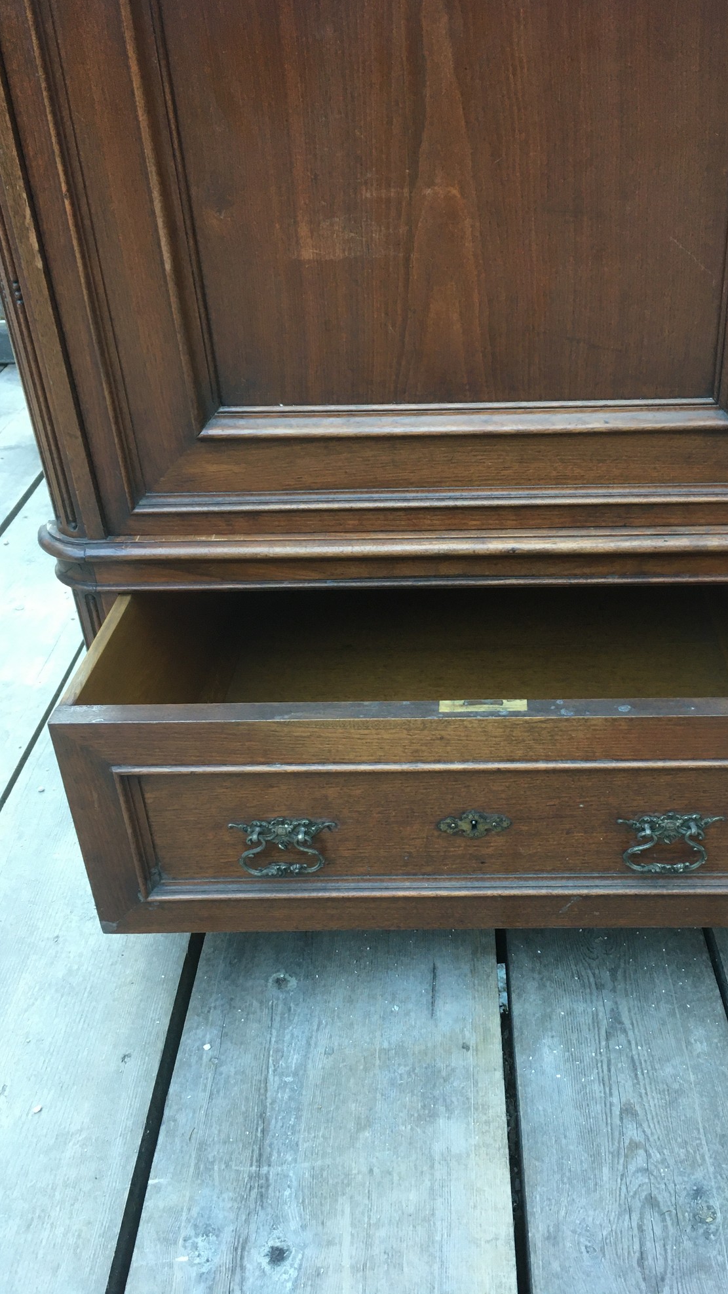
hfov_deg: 36.3
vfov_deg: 61.0
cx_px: 481
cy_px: 641
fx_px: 1098
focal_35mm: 32
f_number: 2.2
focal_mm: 4.15
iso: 50
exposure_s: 1/33
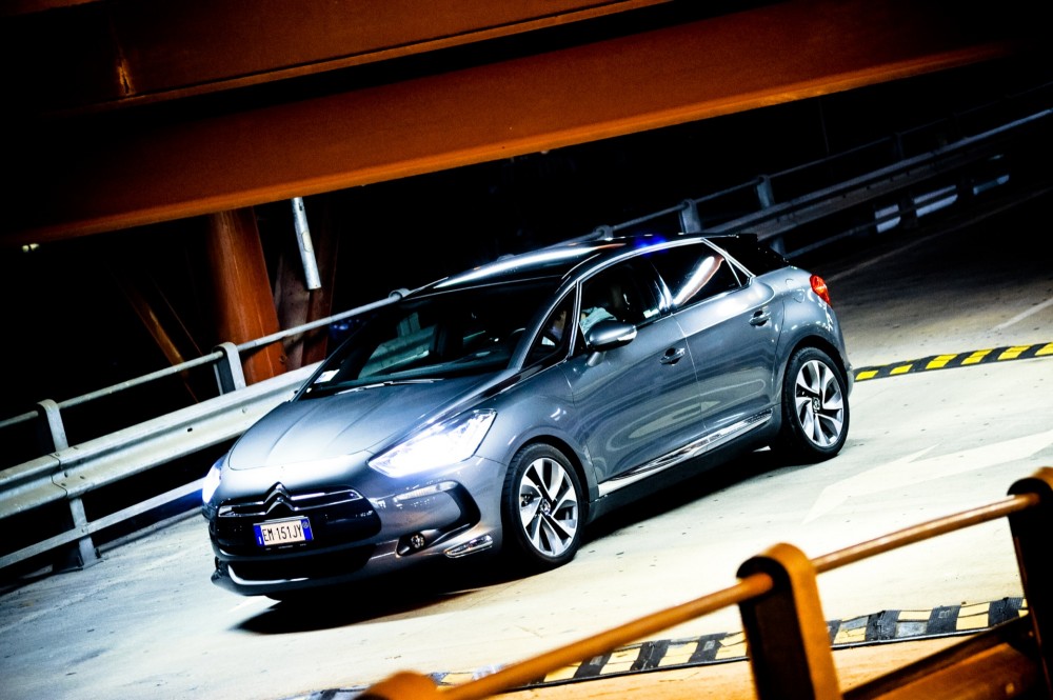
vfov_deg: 11.4
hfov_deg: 17.1
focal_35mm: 120
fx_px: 3507
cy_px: 350
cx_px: 526
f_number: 4
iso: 3200
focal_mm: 120
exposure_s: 1/25
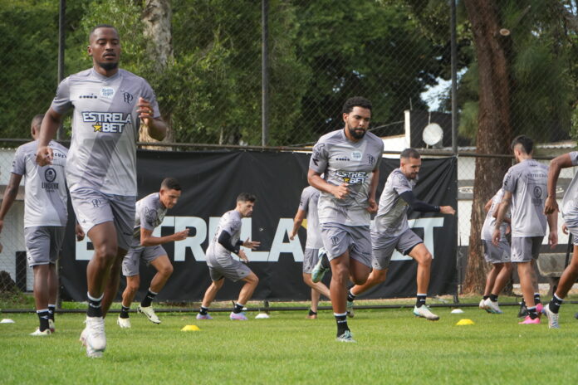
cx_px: 289
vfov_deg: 14.3
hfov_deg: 21.2
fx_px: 1541
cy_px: 192
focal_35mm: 96
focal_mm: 64
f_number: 4
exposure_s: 1/2000
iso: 500
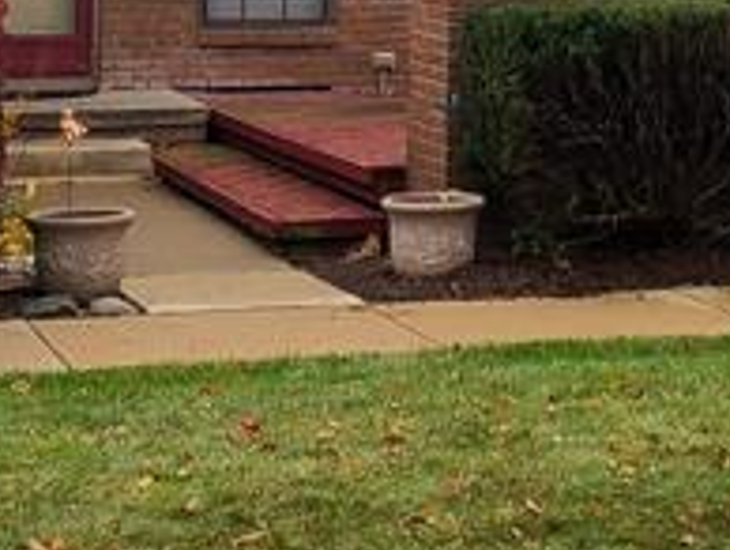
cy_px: -207
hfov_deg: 14.2
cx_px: 722
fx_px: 2893
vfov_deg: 10.6
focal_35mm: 137
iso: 40
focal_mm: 5.4
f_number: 1.8
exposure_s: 1/1129
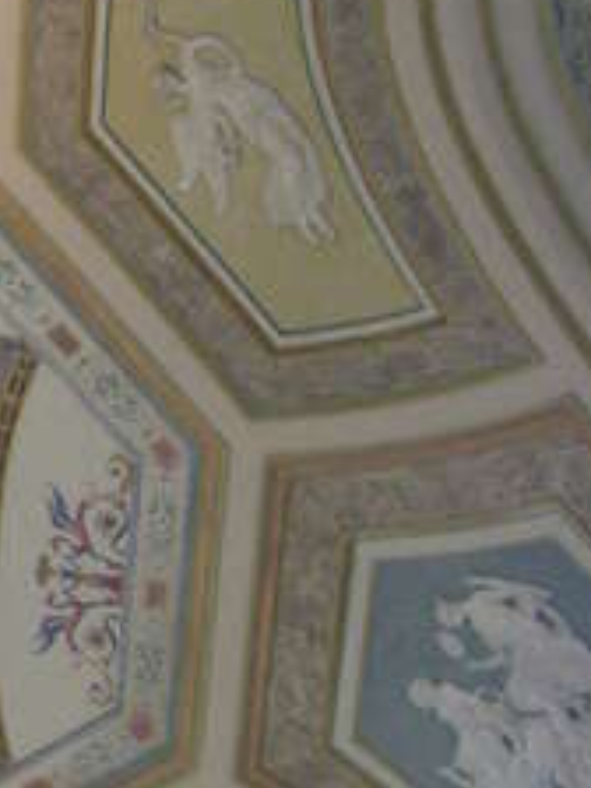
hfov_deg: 11.2
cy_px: 454
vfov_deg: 15.8
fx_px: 2846
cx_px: -383
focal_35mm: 125
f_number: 2.8
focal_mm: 5.7
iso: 303
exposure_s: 1/60.2
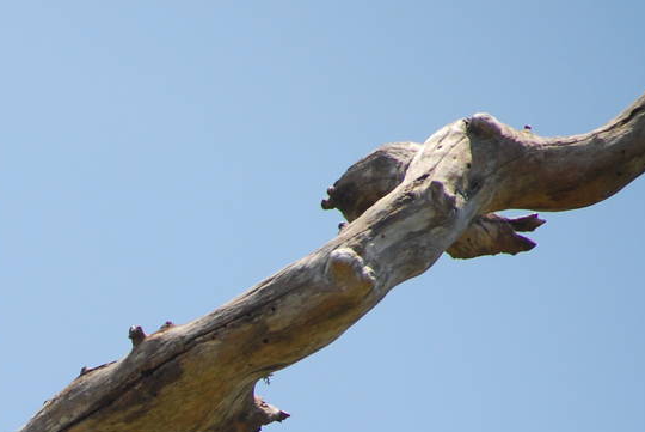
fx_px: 15940
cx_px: -168
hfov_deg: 2.3
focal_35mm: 889
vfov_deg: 1.5
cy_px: 620
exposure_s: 1/640
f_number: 5.6
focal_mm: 200
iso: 200
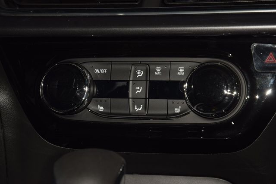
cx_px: 138
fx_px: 805
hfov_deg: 19.5
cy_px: 92
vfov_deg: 13.0
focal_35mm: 105
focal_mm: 70
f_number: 8
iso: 100
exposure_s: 1/125
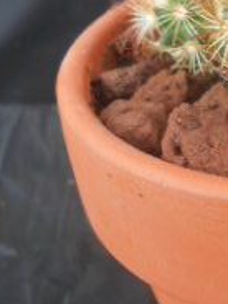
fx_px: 887
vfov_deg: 19.1
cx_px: 327
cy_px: 23
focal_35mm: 101
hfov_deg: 13.9
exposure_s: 1/30
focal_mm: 5.1
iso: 80
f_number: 3.4
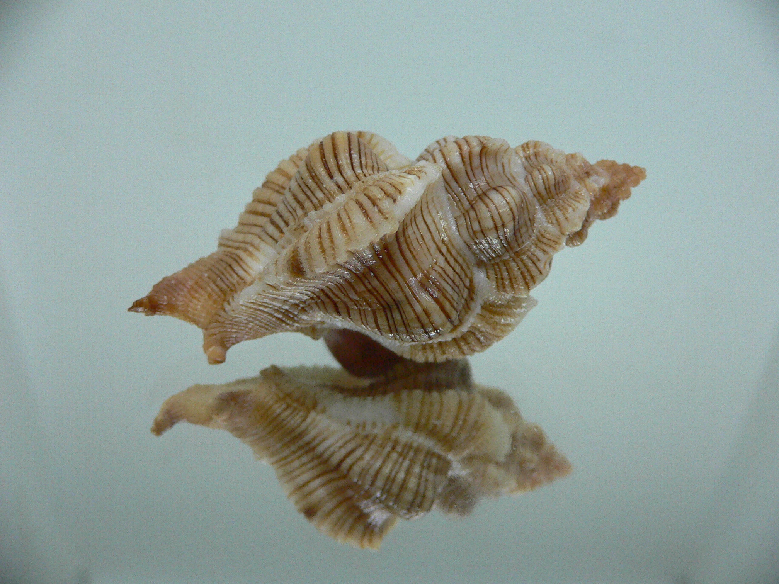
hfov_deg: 52.6
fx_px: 788
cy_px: 292
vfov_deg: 40.7
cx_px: 390
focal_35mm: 35
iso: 200
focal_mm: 4.6
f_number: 2.8
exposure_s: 1/50
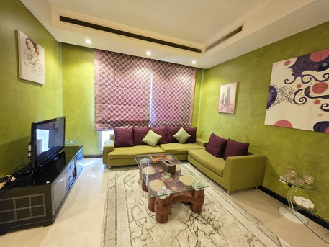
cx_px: 164
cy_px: 124
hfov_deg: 106.2
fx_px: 124
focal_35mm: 13
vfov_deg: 89.9
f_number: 1.9
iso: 1000
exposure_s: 1/25
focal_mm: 2.2
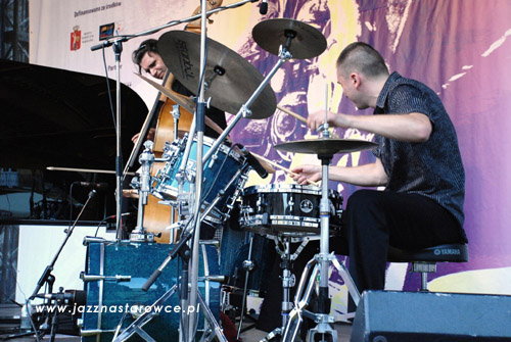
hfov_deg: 28.0
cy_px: 171
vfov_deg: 19.0
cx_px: 256
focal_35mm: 72
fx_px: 1023
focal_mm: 48
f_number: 4.8
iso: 800
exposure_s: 1/60
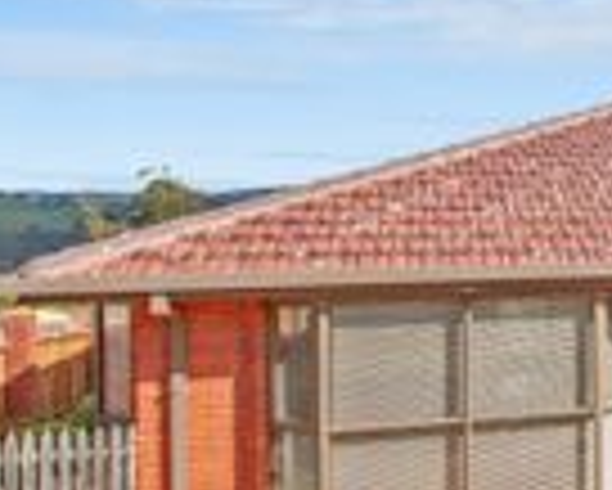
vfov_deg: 29.1
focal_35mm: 52
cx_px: 860
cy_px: 276
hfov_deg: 27.6
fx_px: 943
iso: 160
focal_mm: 16
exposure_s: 1/125
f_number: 11
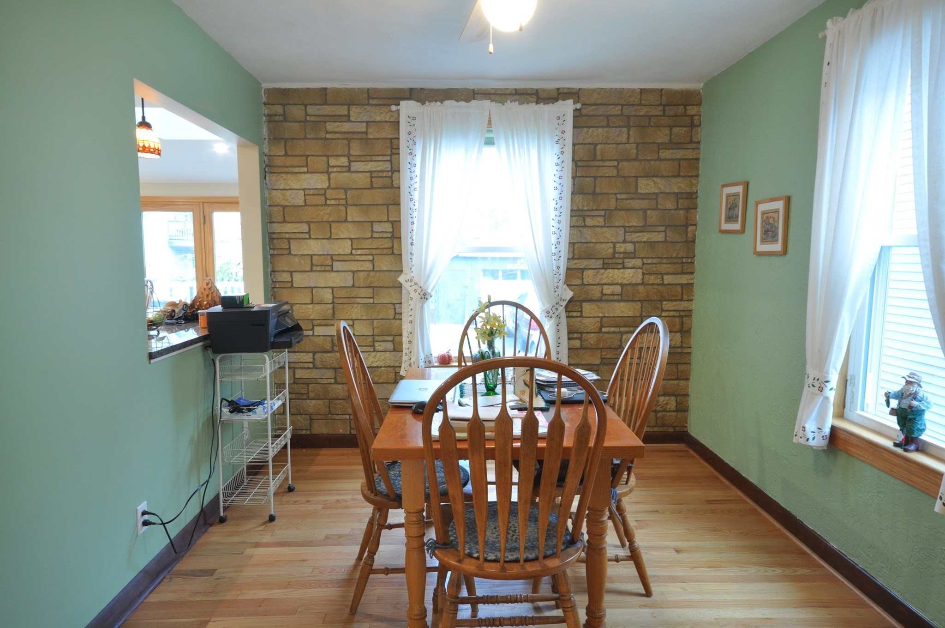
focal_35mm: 22
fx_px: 590
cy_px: 314
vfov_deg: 56.0
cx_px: 472
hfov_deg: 77.4
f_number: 11
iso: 400
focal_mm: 15
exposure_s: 1/1.6
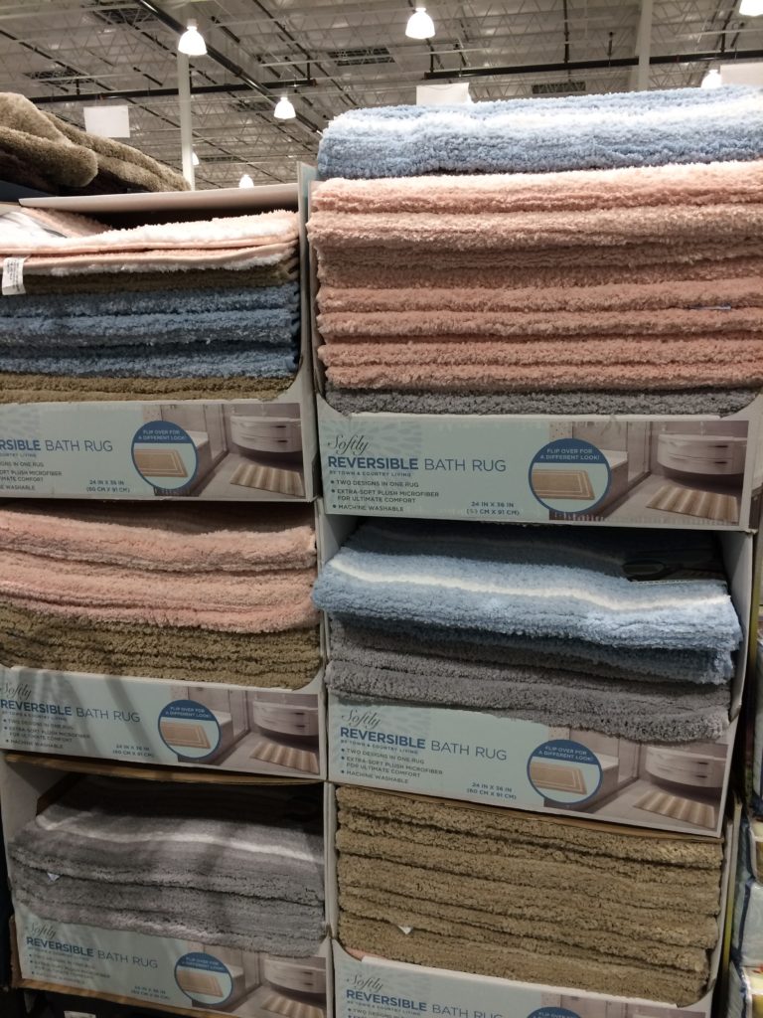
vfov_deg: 61.7
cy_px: 509
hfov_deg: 48.2
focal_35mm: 29
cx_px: 382
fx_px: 852
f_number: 2.2
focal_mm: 4.15
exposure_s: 1/30
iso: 80
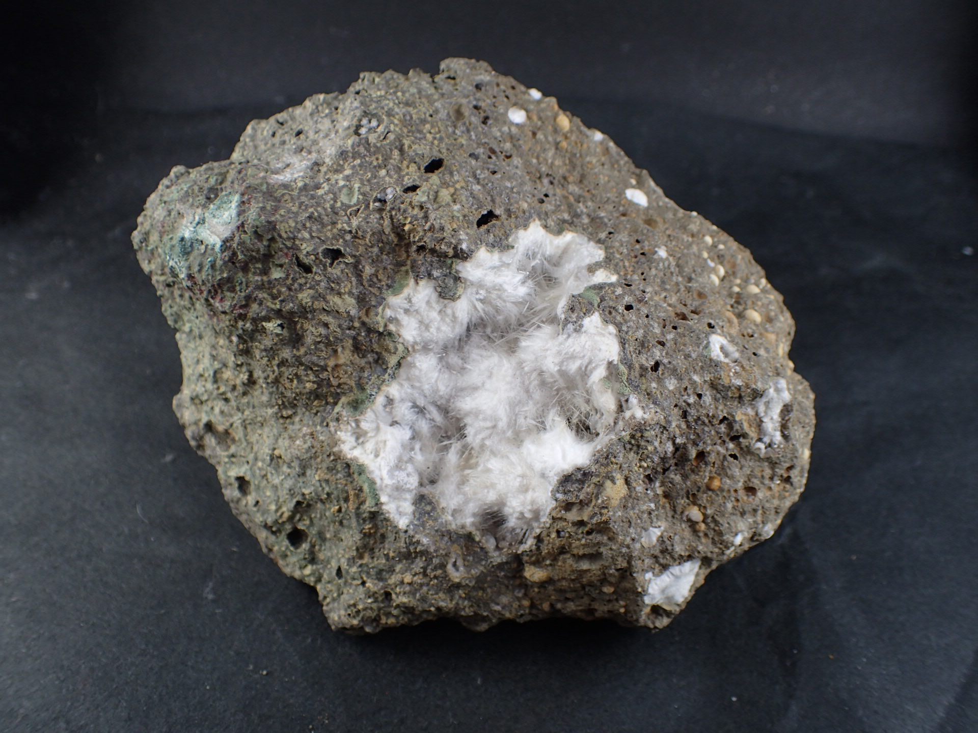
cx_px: 489
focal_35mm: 30
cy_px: 366
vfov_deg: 46.8
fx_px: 848
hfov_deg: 60.0
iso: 100
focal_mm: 5.5
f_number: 2.3
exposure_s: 1/200
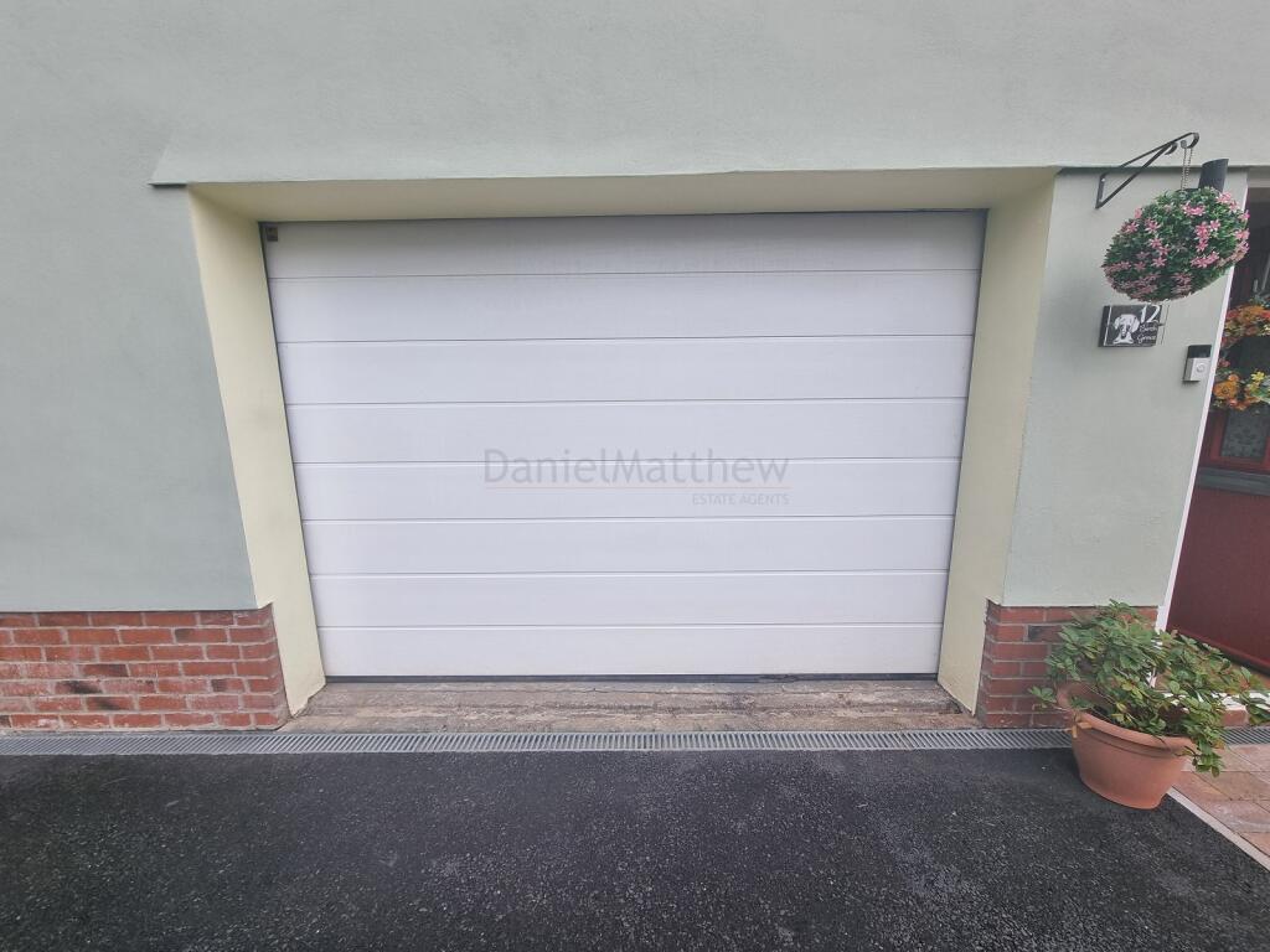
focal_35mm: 13
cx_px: 635
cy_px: 476
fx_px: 477
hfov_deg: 106.2
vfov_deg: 89.9
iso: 50
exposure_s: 1/499
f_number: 2.2
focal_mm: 2.2
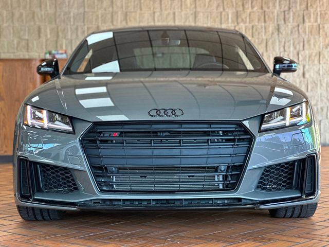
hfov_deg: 25.3
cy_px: 124
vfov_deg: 19.1
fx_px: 732
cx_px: 164
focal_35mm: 77
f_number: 2.8
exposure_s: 1/120
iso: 200
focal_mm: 9
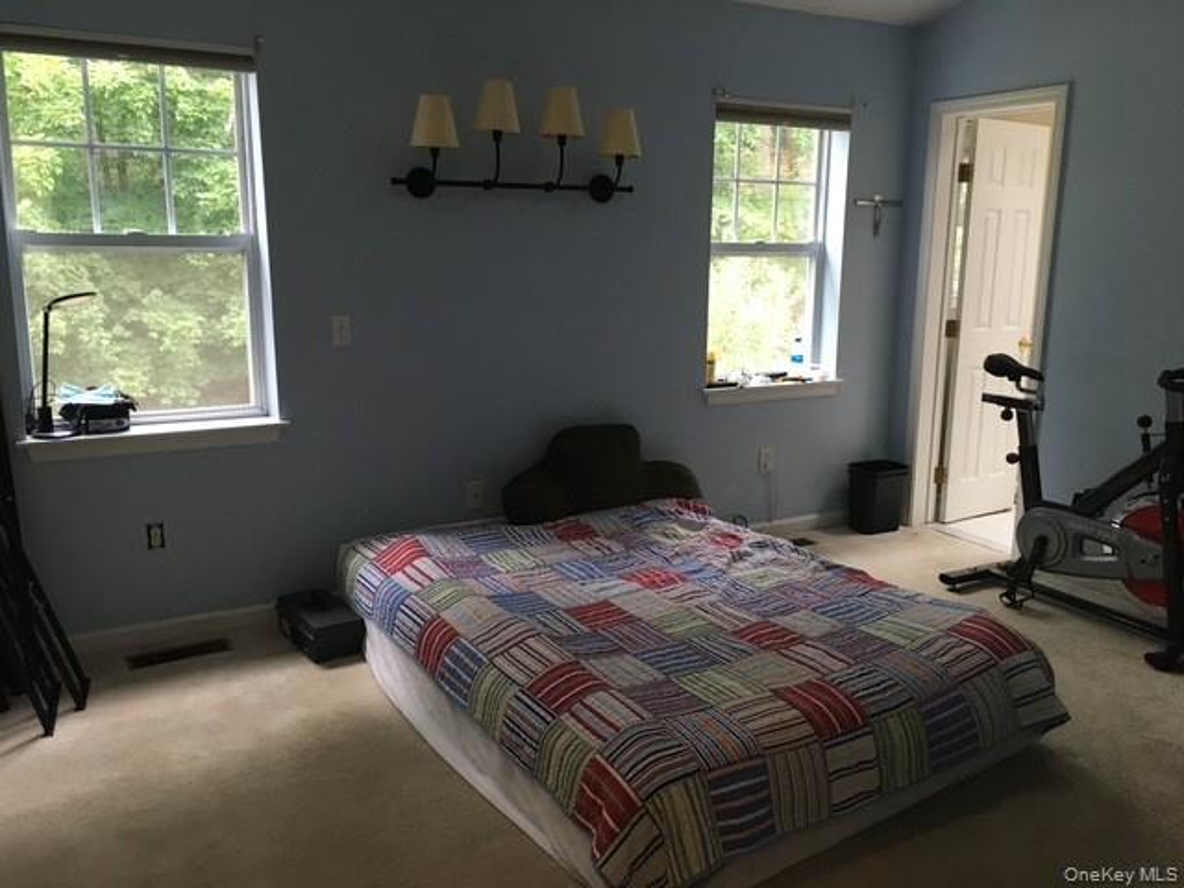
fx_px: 992
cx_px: 592
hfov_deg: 61.7
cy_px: 444
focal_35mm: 29
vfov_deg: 48.2
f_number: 2.2
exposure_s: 1/30
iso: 40
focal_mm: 4.15
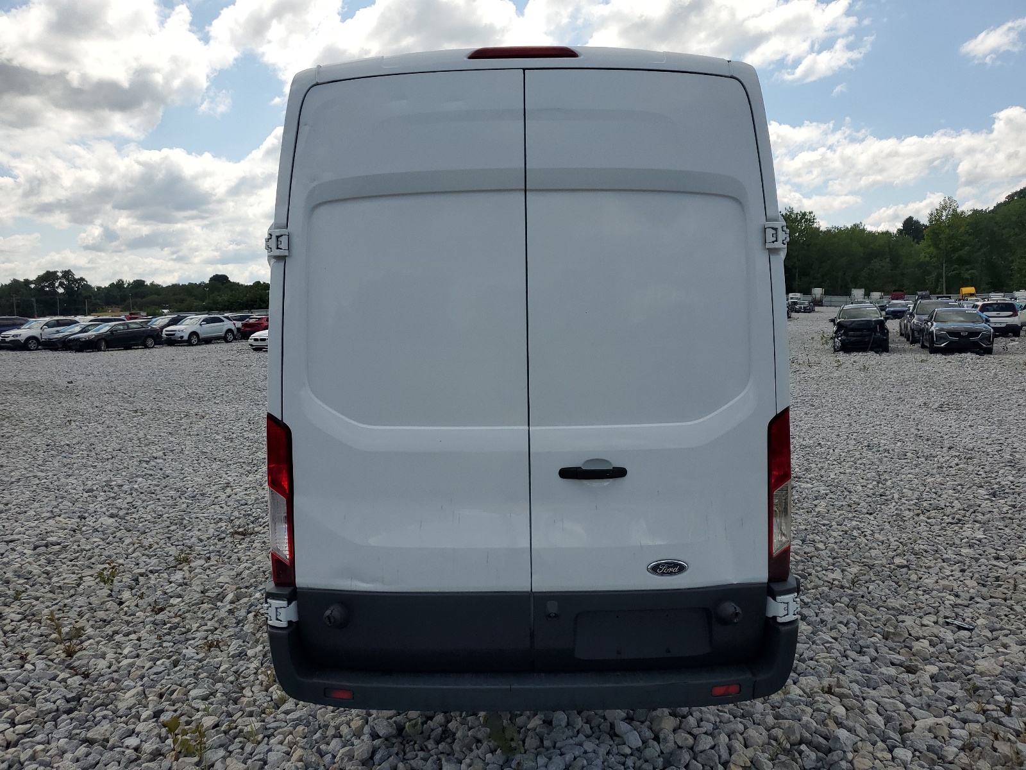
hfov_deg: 67.3
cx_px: 513
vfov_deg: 53.1
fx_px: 771
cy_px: 385
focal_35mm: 26
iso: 50
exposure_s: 1/5000
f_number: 1.5
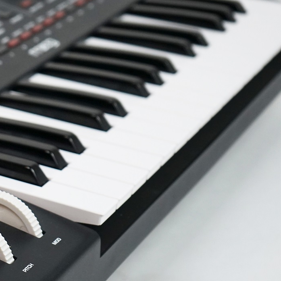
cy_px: 153
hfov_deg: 14.5
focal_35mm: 117
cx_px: -49
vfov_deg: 14.9
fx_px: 1075
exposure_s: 1/160
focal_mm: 50
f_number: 4.5
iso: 1000
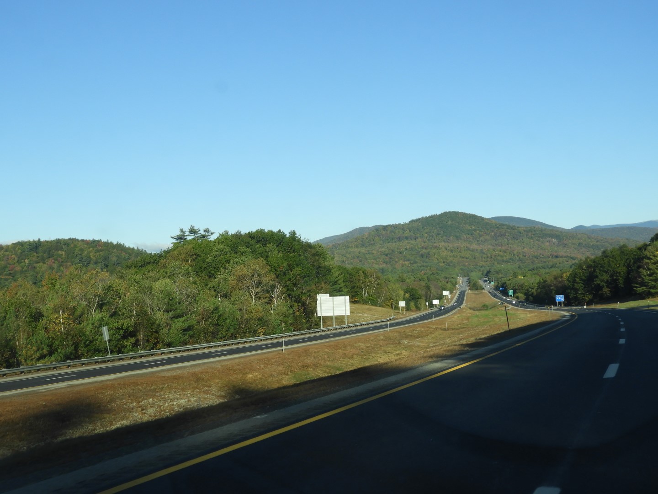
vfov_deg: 32.2
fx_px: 855
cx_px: 329
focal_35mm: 45
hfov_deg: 42.1
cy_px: 247
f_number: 4
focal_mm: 8.1
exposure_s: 1/640
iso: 100
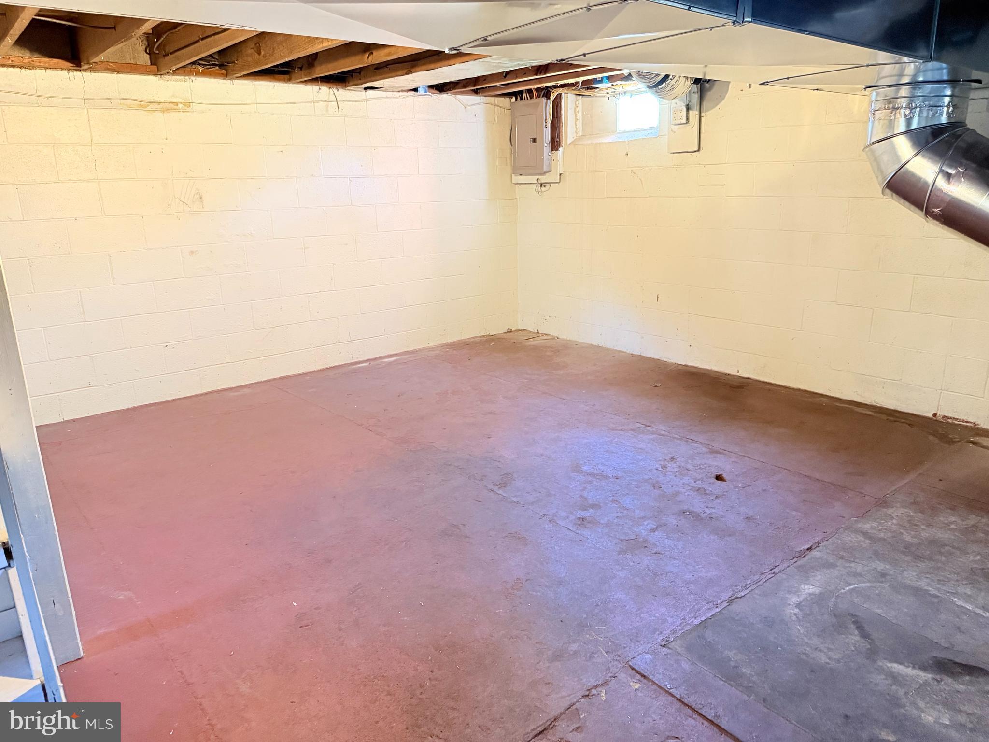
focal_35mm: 24
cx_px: 494
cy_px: 371
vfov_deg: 56.8
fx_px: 686
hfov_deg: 71.6
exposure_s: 1/40
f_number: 1.78
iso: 640
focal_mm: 6.76
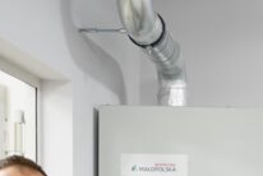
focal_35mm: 131
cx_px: 423
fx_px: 958
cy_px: 349
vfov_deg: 9.8
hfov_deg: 14.3
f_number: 2.8
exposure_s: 1/30
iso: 400
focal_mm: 28
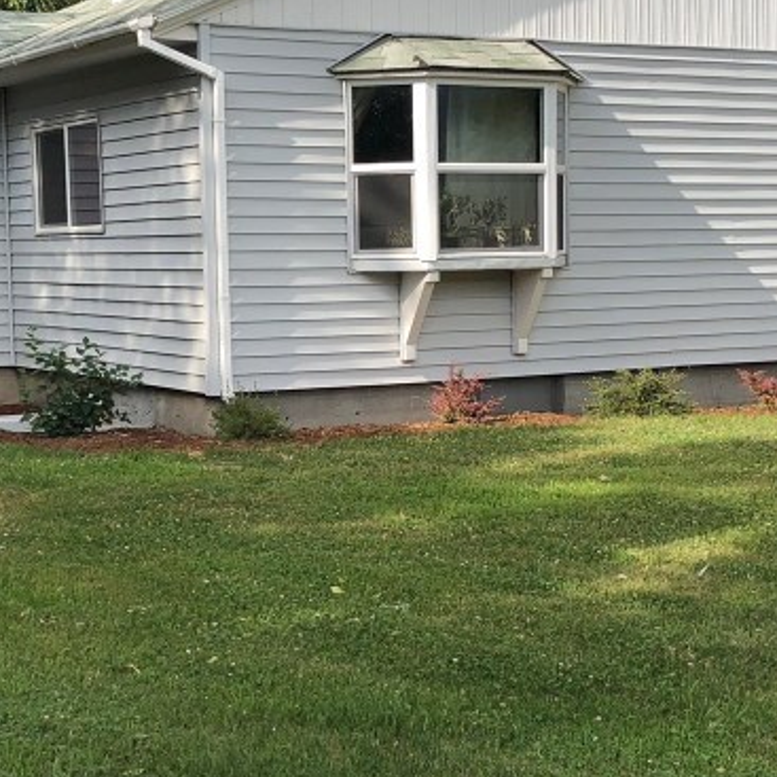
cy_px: 351
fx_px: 1752
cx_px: 356
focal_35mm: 69
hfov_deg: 25.0
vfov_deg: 25.0
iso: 20
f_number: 1.8
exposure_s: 1/923
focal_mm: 3.99
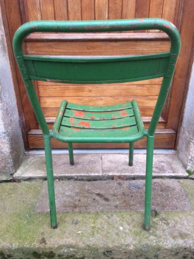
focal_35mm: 29
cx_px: 97
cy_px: 130
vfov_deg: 61.7
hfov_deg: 48.2
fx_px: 217
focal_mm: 4.15
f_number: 2.2
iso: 320
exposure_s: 1/25
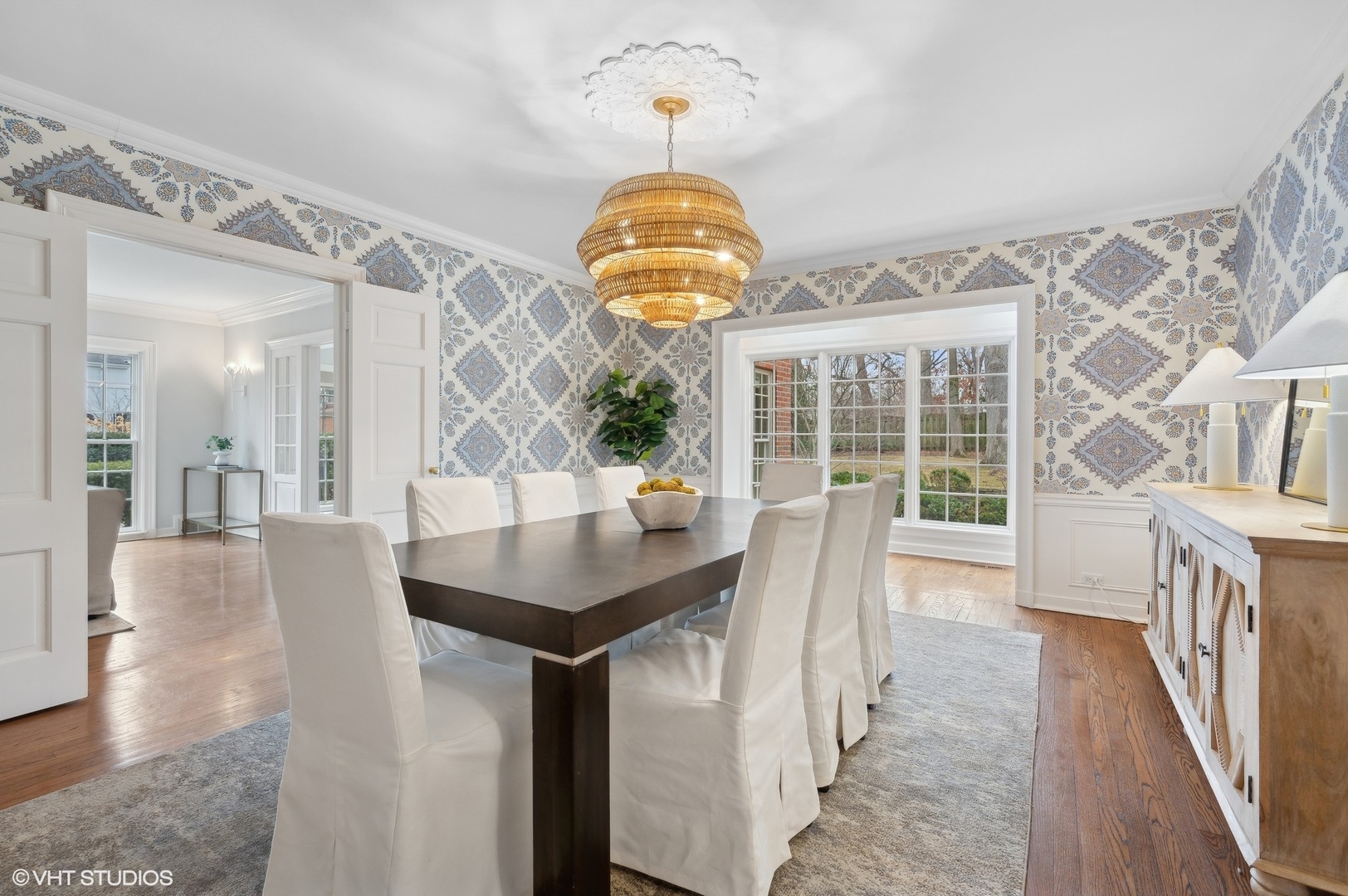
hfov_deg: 98.6
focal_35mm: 16
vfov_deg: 75.4
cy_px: 448
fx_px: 580
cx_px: 674
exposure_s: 1/8
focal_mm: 15.5
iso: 200
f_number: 9.5
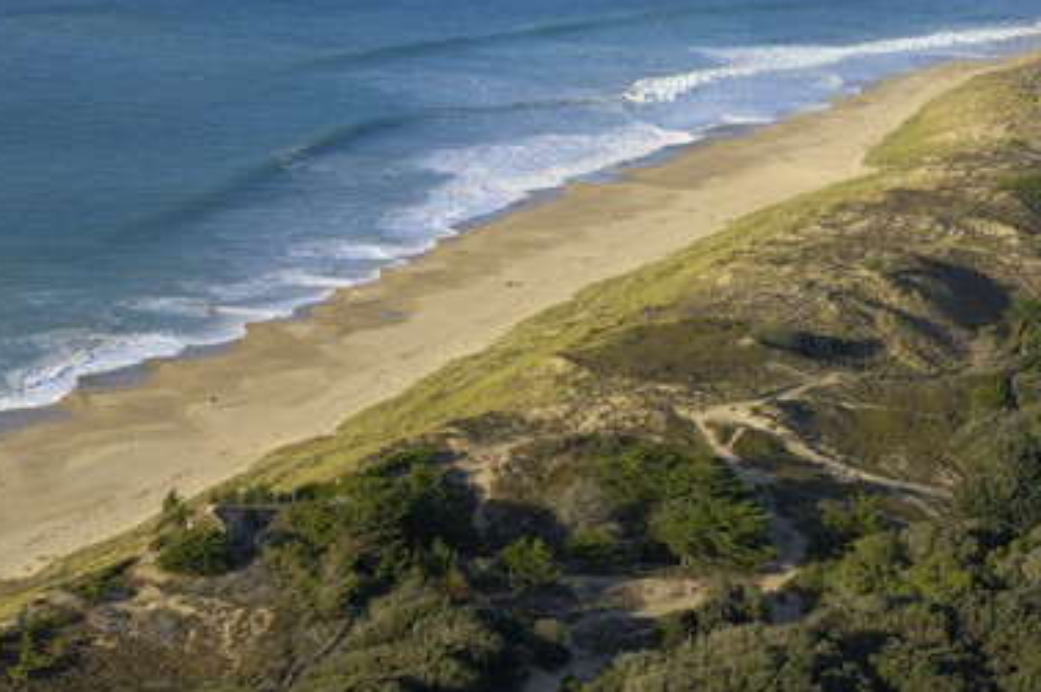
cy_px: 378
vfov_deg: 12.6
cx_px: 563
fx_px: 3135
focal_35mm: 109
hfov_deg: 18.9
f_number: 5
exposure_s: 1/500
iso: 100
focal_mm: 65
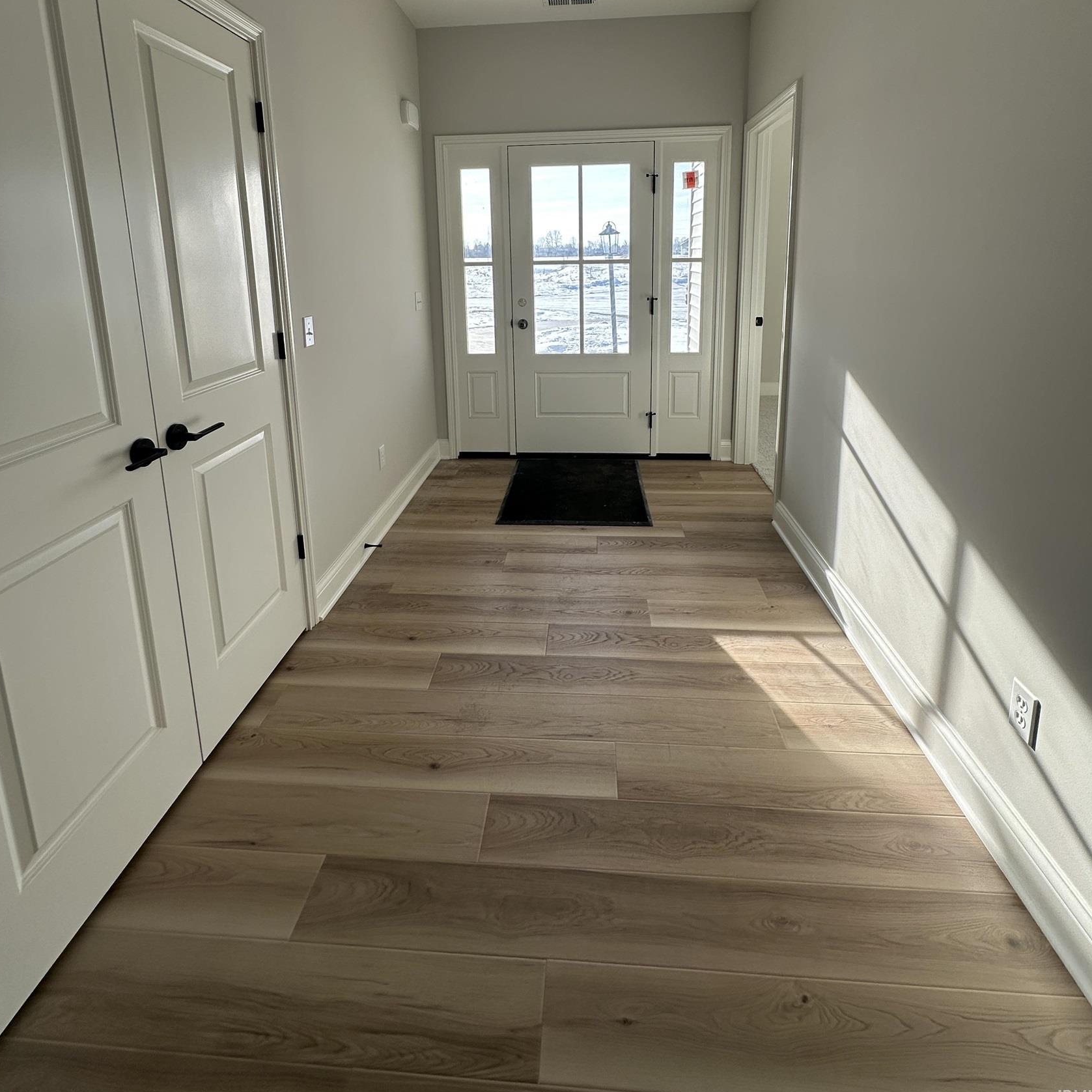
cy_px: 359
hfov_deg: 84.0
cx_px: 546
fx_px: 607
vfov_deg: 81.0
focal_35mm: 17
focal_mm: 2.22
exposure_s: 1/477
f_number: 2.2
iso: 40
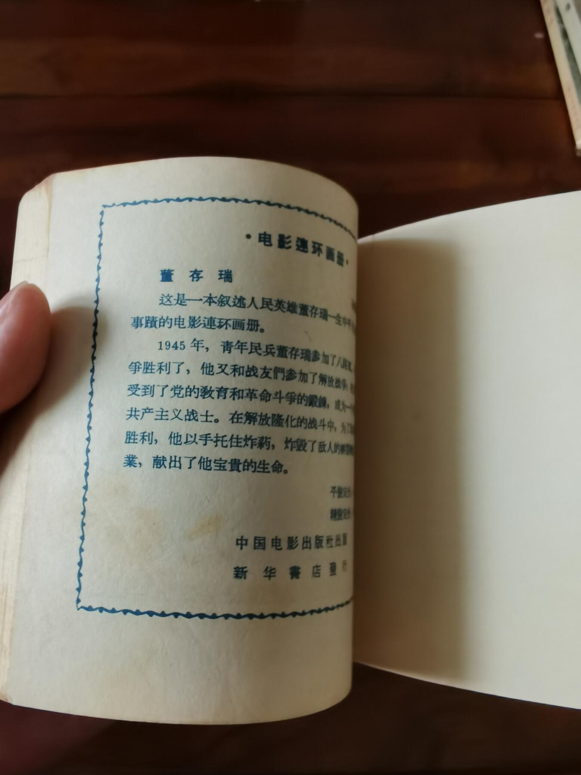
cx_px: 290
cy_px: 388
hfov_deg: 51.4
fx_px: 604
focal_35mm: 27
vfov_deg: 65.3
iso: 500
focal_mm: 2.26
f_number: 2.2
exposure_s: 1/25
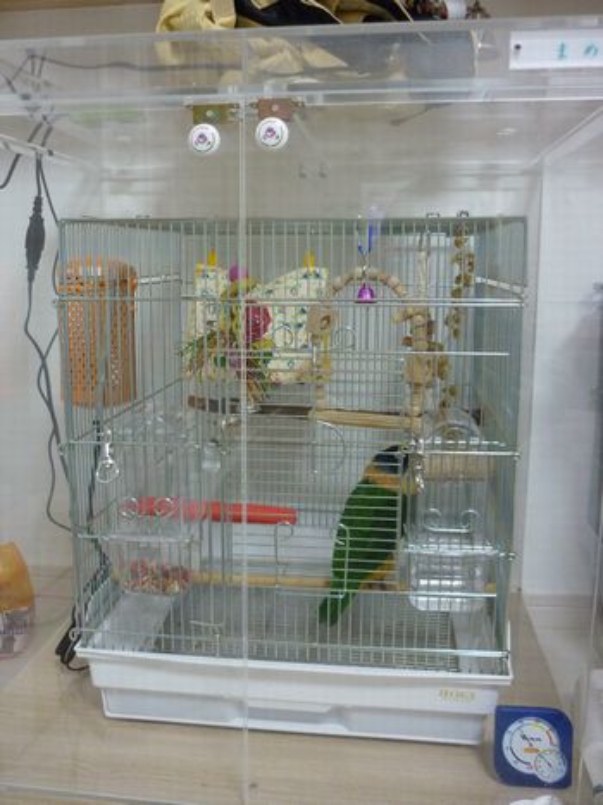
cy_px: 402
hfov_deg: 42.9
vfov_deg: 55.4
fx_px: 767
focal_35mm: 33
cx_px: 302
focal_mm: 5.5
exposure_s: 1/30
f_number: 2.8
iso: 400
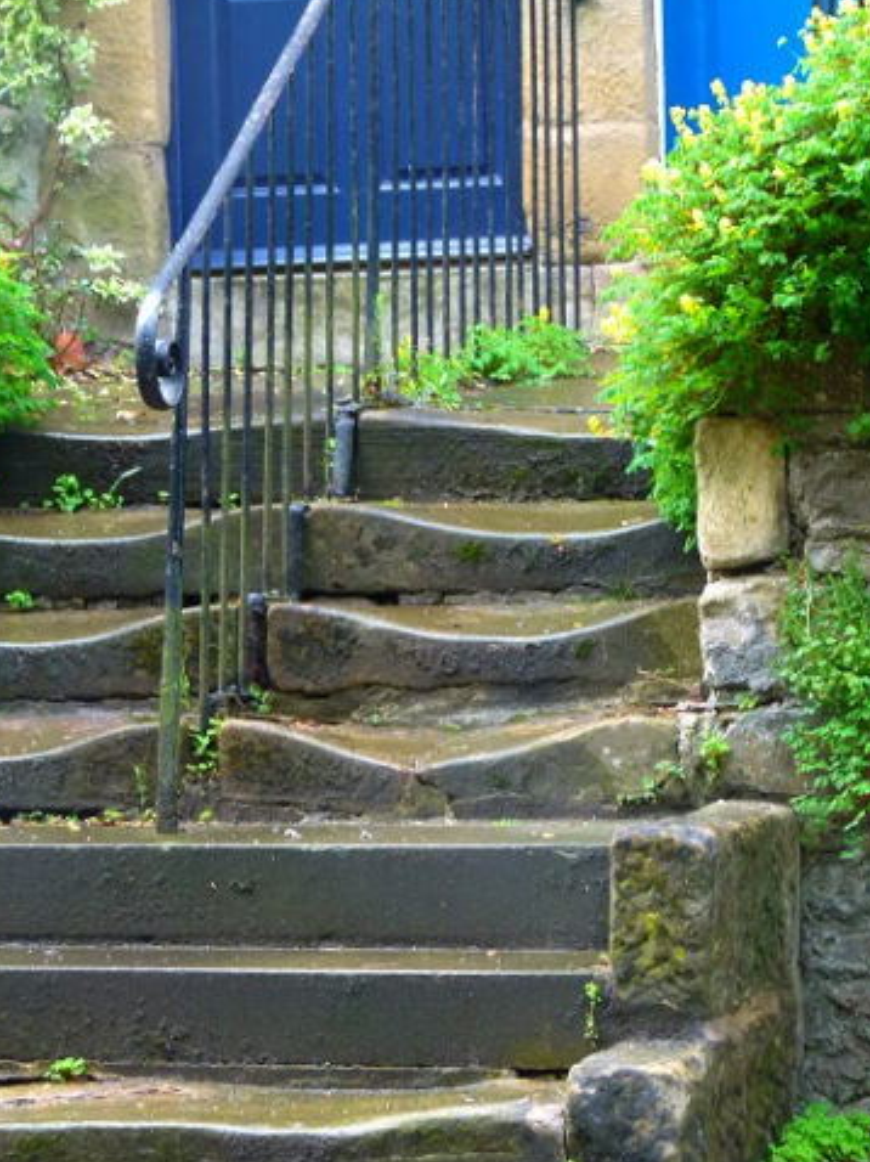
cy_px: 660
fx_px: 4327
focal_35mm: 129
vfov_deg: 15.3
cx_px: 476
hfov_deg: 11.5
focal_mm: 20
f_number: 3.5
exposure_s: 1/60
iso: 200
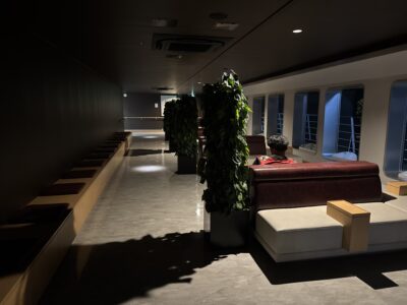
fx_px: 282
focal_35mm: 24
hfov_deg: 71.6
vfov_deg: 56.8
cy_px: 152
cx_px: 204
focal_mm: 6.76
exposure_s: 1/30
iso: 1250
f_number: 1.78
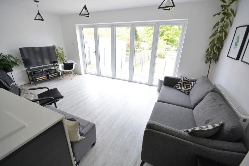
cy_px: 83
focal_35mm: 15
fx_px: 104
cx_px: 124
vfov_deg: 77.3
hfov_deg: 100.4
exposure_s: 1/40
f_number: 8
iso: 400
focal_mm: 10
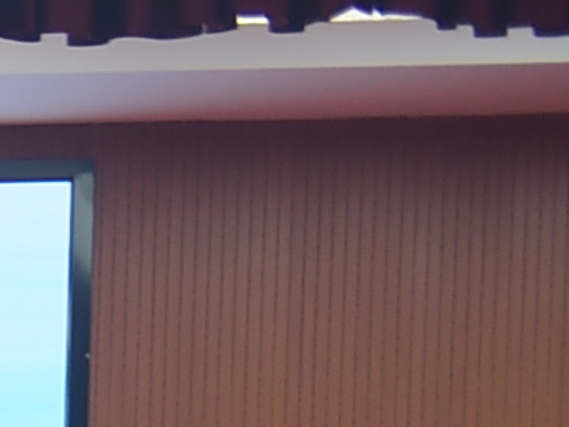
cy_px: 1280
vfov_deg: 3.9
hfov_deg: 4.8
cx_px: -1848
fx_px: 6064
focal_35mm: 369
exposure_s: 1/160
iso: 500
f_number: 3.2
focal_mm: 44
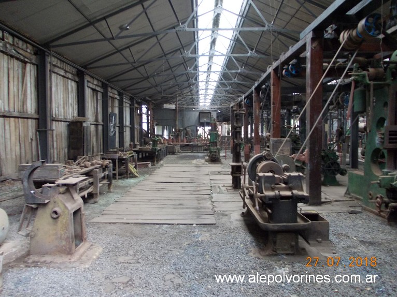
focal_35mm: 28
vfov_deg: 49.7
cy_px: 148
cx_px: 198
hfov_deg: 63.5
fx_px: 321
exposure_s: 1/15
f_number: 2.7
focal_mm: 4
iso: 200
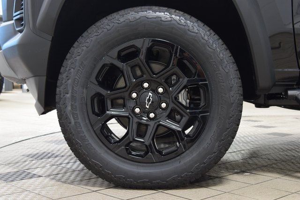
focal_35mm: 57
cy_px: 100
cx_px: 150
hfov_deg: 35.0
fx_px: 475
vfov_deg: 23.8
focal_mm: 38
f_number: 6.3
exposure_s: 1/15
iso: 1250
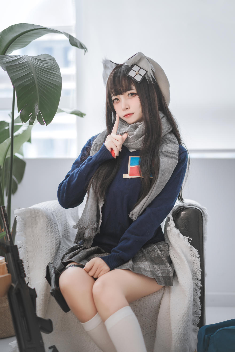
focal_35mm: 55
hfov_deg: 24.6
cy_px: 176
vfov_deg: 36.2
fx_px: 538
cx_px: 118
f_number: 1.8
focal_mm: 55
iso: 320
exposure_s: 1/60
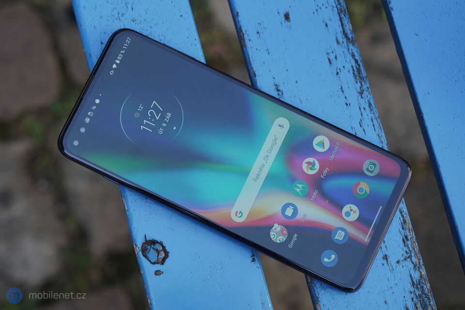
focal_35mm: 65
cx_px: 232
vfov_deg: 20.9
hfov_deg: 31.0
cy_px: 155
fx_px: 839
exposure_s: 1/160
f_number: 6.3
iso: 400
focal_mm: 65
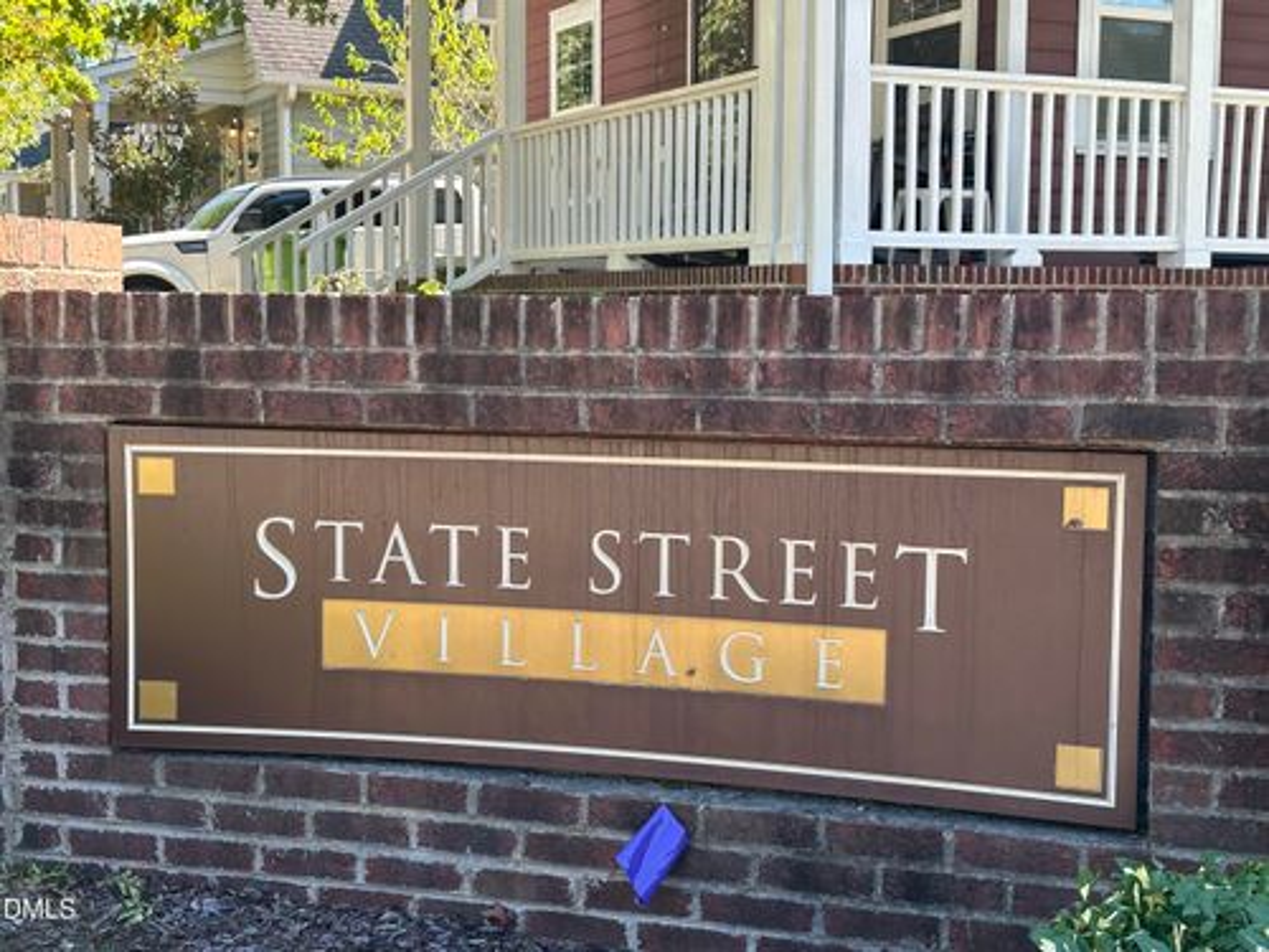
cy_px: 476
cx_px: 634
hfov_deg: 39.7
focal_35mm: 48
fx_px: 1760
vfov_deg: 30.3
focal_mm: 6.86
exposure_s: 1/358
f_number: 1.78
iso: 64
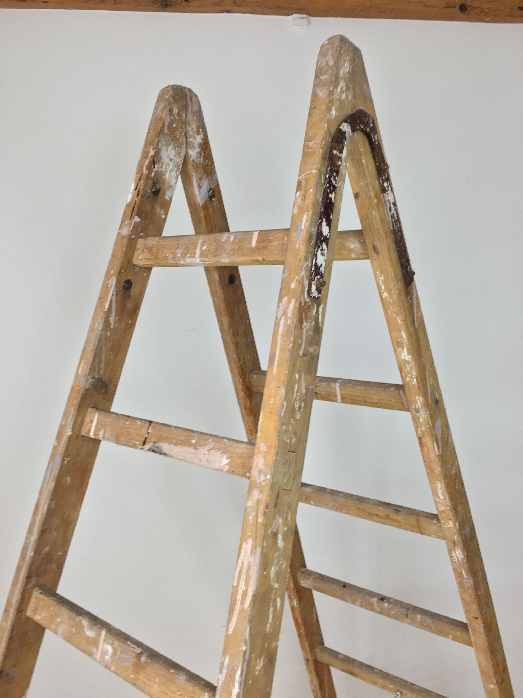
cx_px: 262
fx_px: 584
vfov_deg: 61.7
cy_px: 349
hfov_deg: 48.2
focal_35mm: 29
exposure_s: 1/50
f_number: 2.2
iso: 32
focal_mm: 4.15
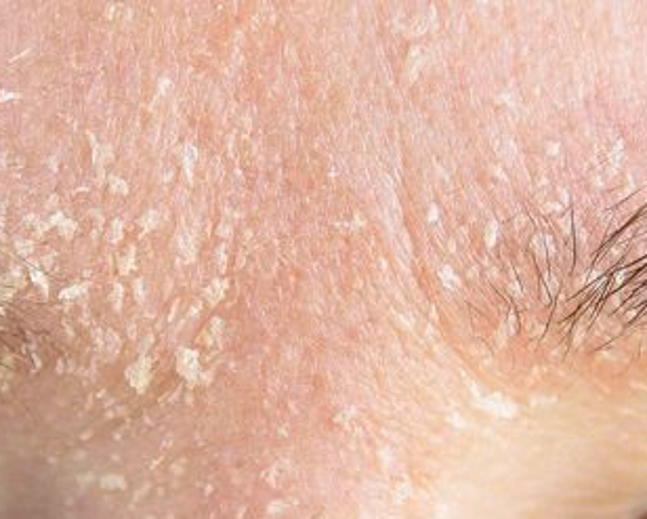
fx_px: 7130
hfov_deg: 5.2
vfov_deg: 4.2
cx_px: 313
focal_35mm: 372
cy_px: 326
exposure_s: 1/60
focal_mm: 86
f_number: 5.3
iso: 200
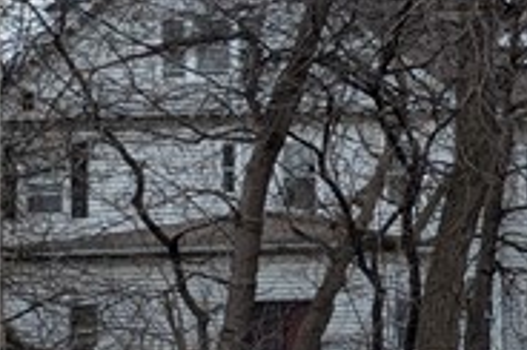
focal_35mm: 139
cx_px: 1459
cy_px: 344
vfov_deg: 9.8
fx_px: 2031
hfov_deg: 11.0
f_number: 1.85
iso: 27
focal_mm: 6.81
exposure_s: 1/1205
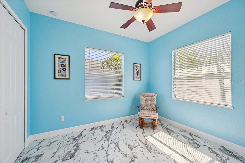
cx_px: 122
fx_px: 95
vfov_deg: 81.2
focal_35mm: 14
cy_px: 82
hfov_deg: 104.3
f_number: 8
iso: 400
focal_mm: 14
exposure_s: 1/125
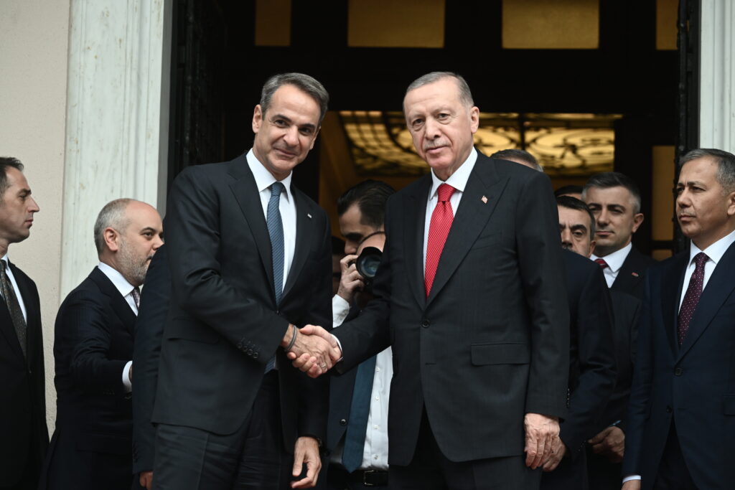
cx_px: 368
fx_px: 3573
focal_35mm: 175
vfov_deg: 7.8
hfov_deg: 11.7
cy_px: 245
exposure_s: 1/400
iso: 1250
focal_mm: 175
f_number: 7.1
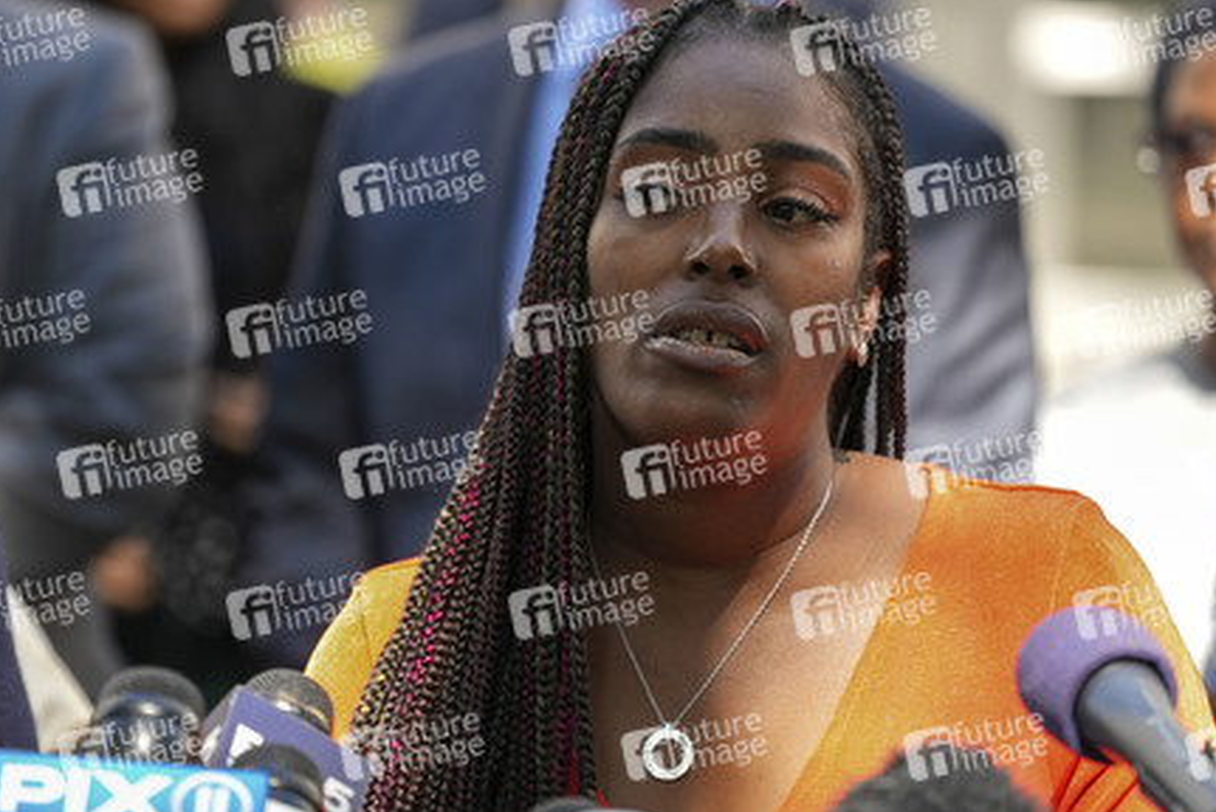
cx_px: 616
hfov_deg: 7.5
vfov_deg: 5.0
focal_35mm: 276
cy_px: 395
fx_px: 9329
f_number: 5.6
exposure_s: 1/1000
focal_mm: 265
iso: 1600
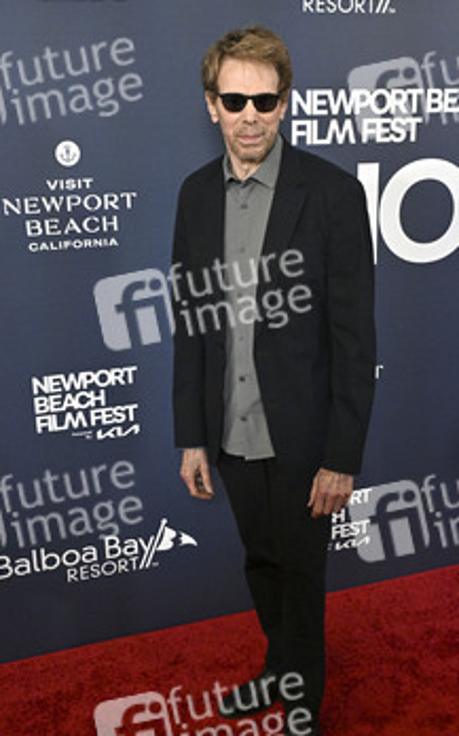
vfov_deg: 48.2
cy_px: 406
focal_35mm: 41
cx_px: 264
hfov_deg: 31.2
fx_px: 822
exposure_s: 1/320
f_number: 6.3
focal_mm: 35
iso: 2500
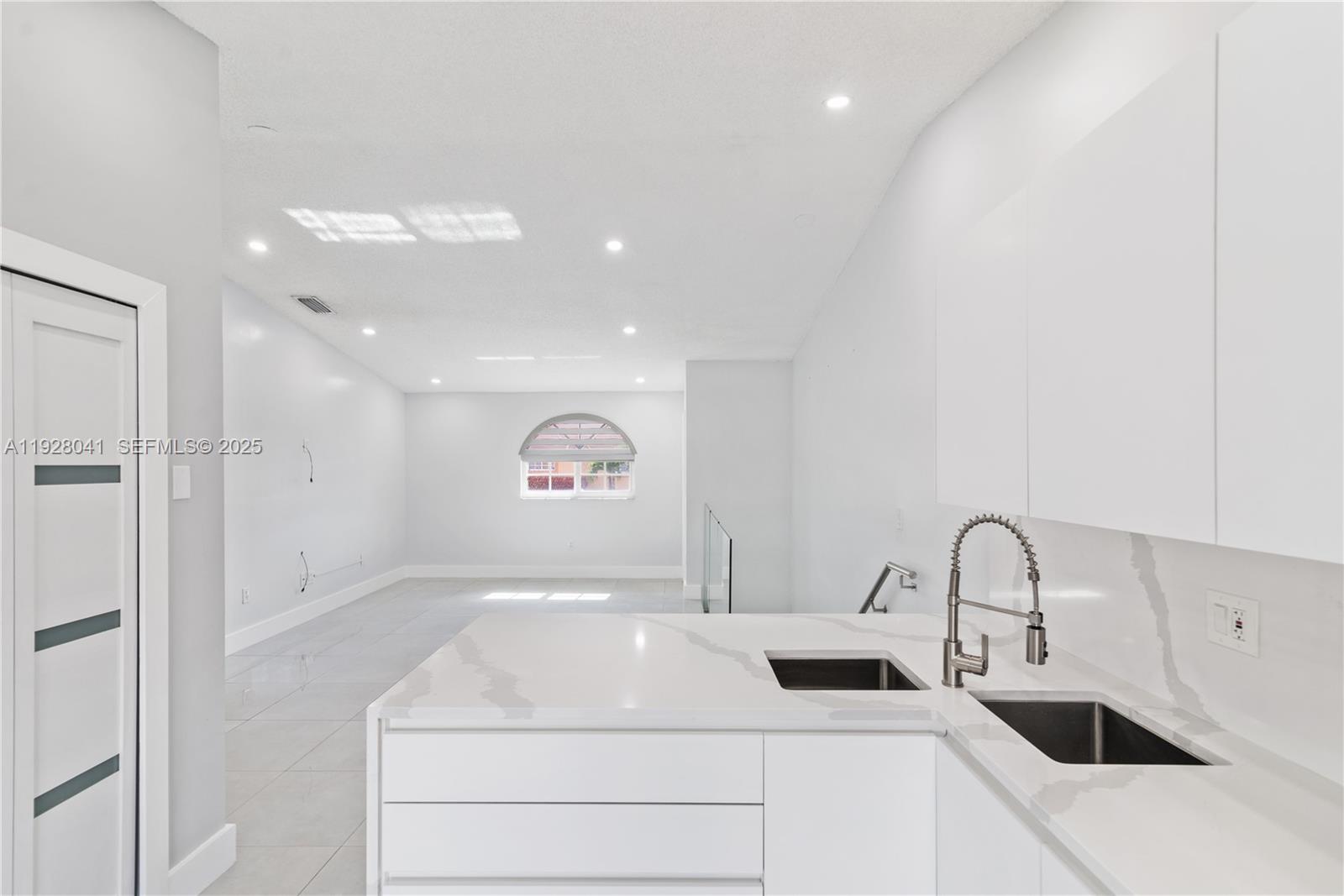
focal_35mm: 16
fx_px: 597
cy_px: 448
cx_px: 672
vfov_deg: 73.8
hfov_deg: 96.7
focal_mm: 16
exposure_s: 1/15
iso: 320
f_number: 7.1
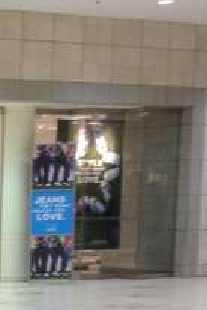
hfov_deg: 9.1
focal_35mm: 141
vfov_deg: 14.1
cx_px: -216
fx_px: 1216
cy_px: 382
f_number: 2.4
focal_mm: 4.28
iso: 80
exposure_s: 1/30
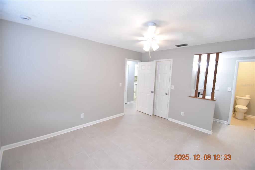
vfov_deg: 77.3
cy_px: 85
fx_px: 106
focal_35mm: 15
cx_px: 128
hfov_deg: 100.4
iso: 800
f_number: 3.5
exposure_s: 1/30
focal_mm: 10
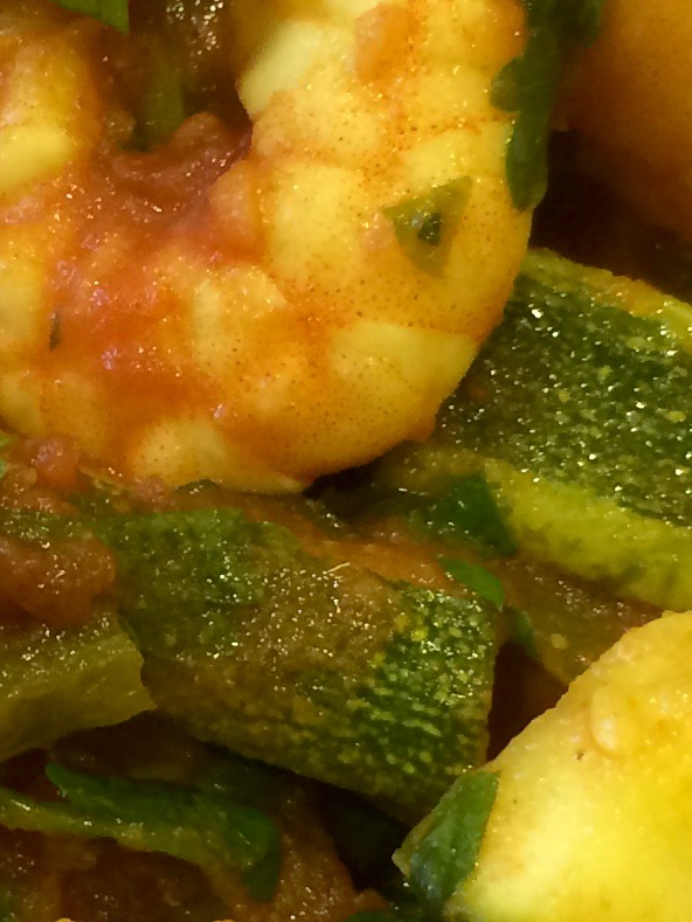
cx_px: -22
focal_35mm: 120
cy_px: 569
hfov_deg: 12.2
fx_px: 3198
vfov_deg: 16.4
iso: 125
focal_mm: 4.15
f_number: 2.2
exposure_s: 1/33
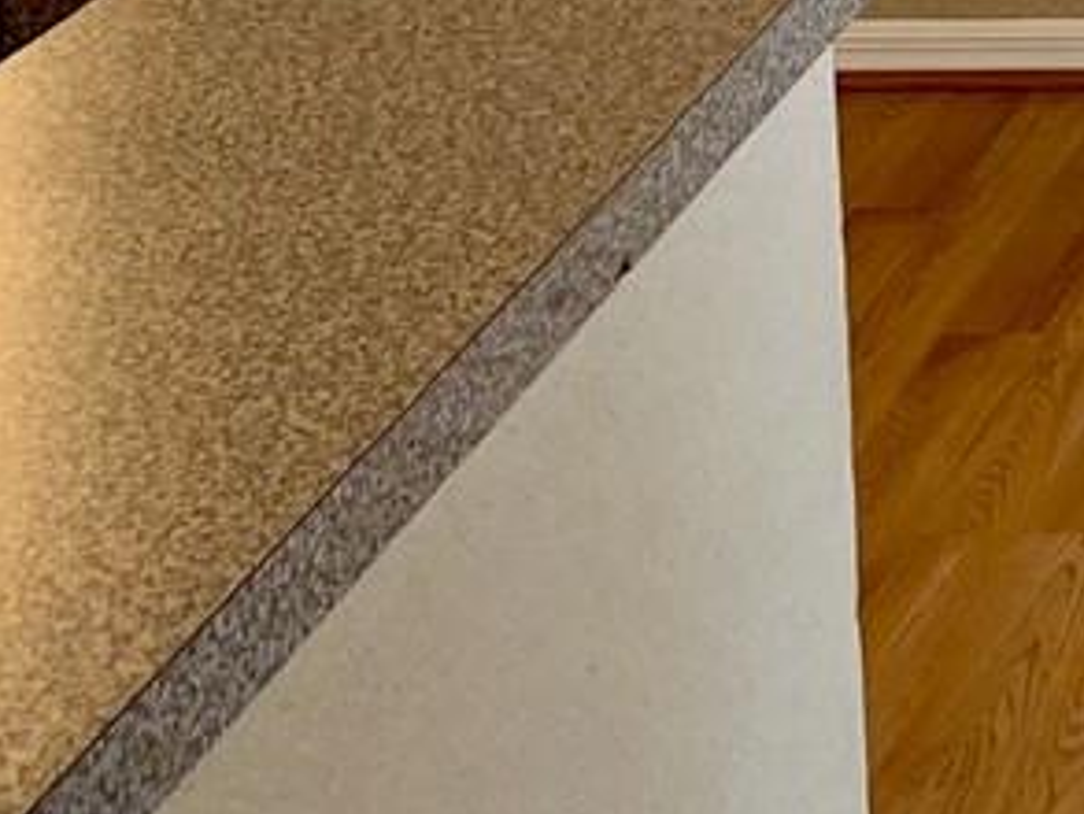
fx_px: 4449
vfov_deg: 9.8
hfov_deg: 12.6
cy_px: -744
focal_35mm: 142
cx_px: 1976
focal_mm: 5.7
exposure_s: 1/60
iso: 64
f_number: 1.5
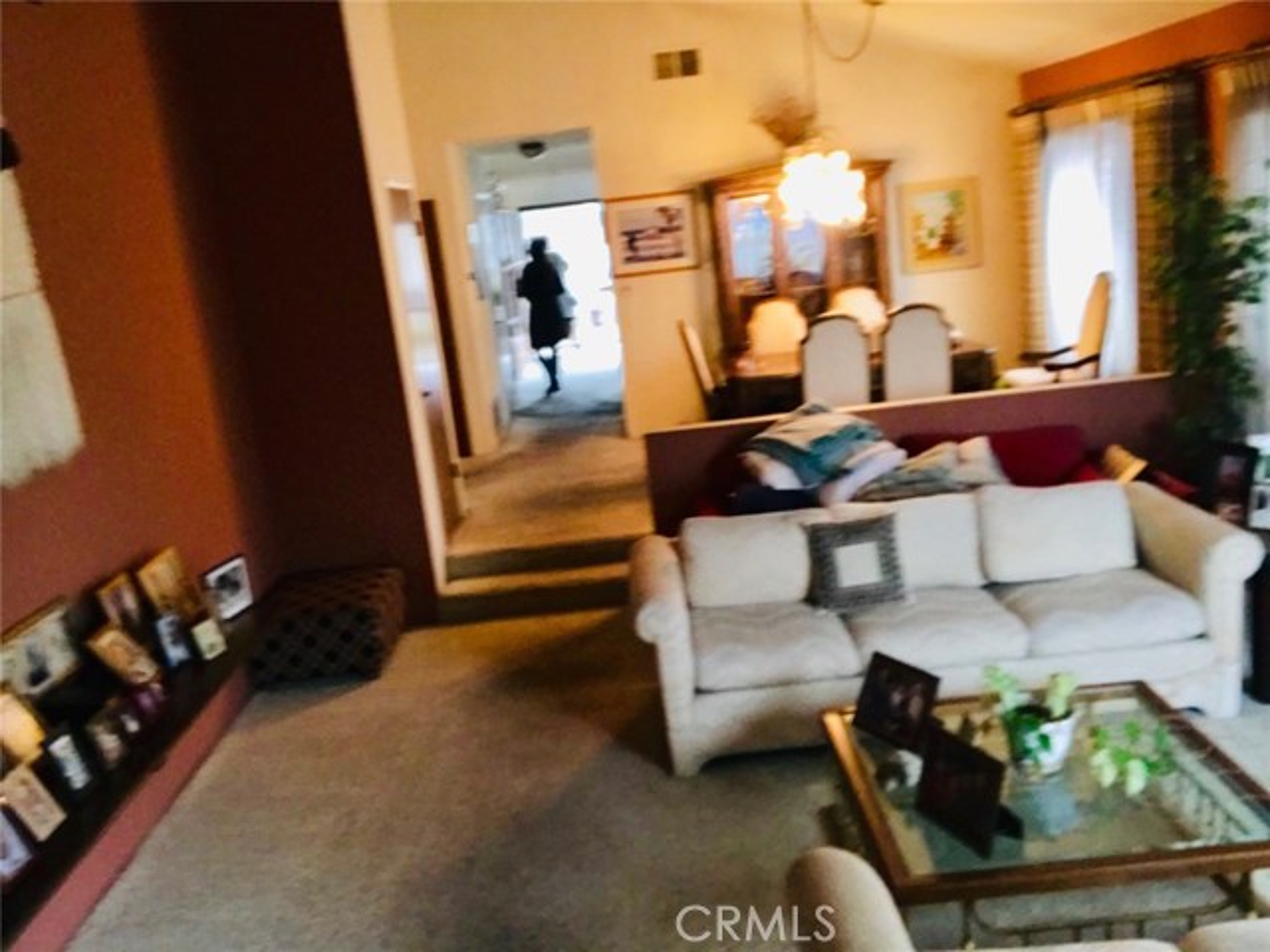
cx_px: 635
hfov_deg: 56.8
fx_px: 1174
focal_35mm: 32
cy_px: 476
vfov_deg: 44.2
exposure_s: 1/20
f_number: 2.2
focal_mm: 2.87
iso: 125
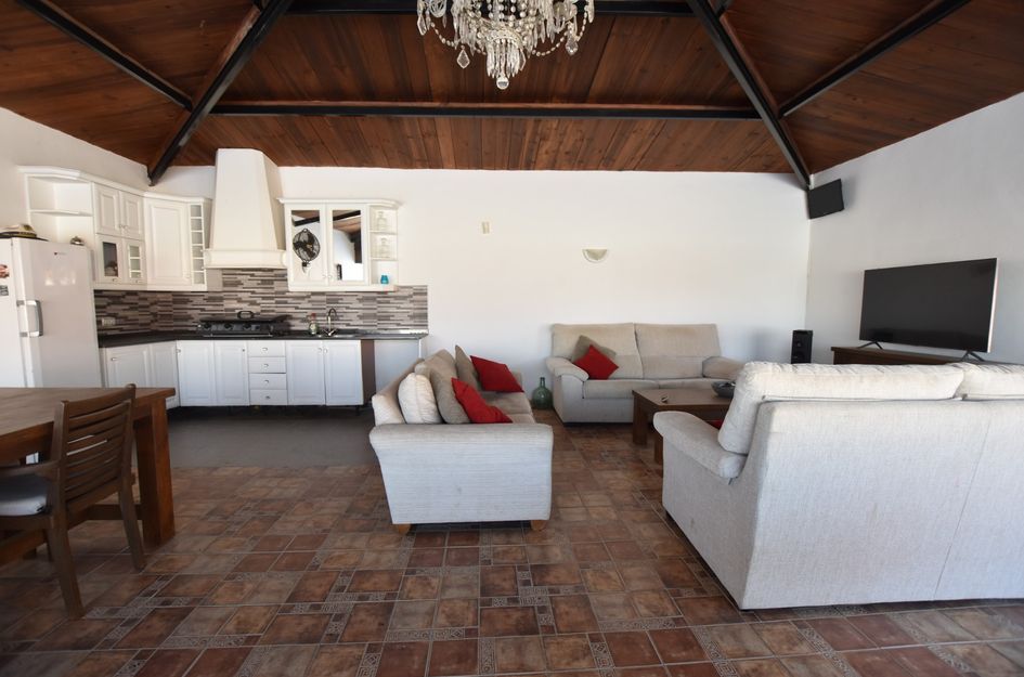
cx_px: 512
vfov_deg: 77.0
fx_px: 426
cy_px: 338
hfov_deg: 100.5
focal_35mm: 15
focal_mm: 10
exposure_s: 1/200
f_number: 4.5
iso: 400
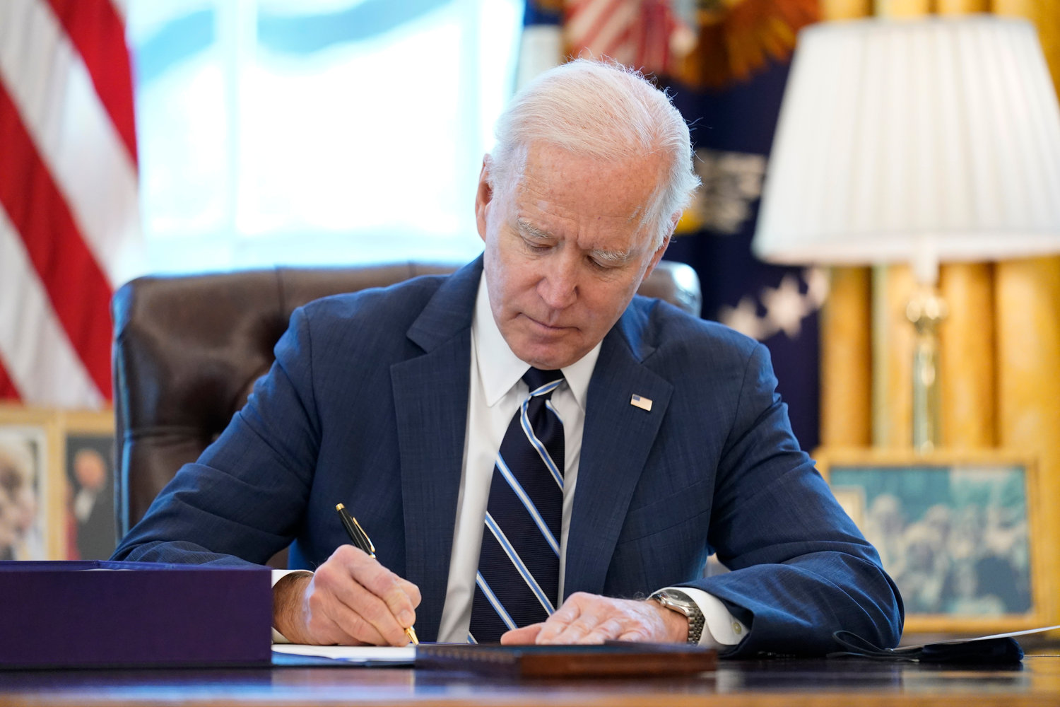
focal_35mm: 200
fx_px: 5888
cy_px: 354
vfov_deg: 6.9
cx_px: 530
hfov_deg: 10.3
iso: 4000
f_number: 2.8
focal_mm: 200
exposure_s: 1/1000
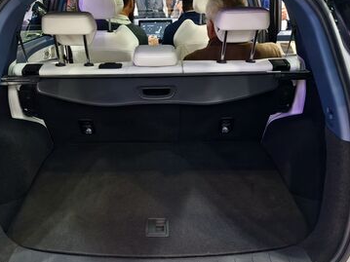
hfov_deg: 52.4
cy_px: 172
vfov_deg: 40.2
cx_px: 149
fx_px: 354
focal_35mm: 35
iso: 167
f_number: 1.75
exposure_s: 1/100
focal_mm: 8.67
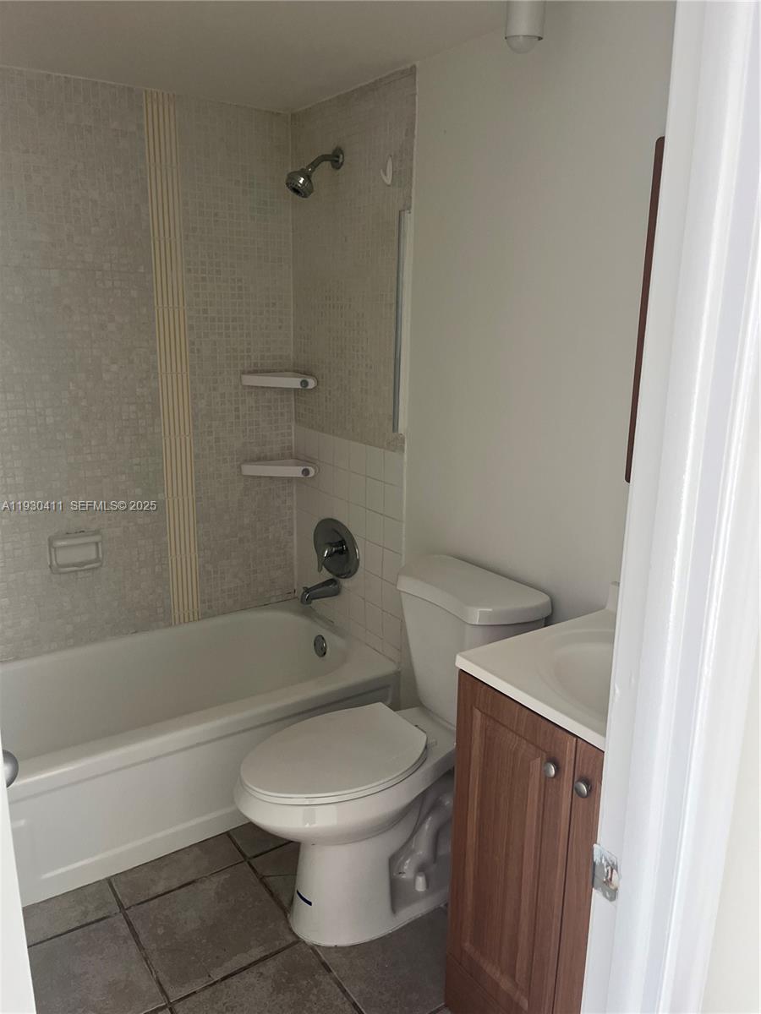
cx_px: 380
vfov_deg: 67.3
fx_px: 762
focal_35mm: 26
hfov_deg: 53.1
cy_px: 507
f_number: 1.6
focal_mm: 5.1
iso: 125
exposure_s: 1/102
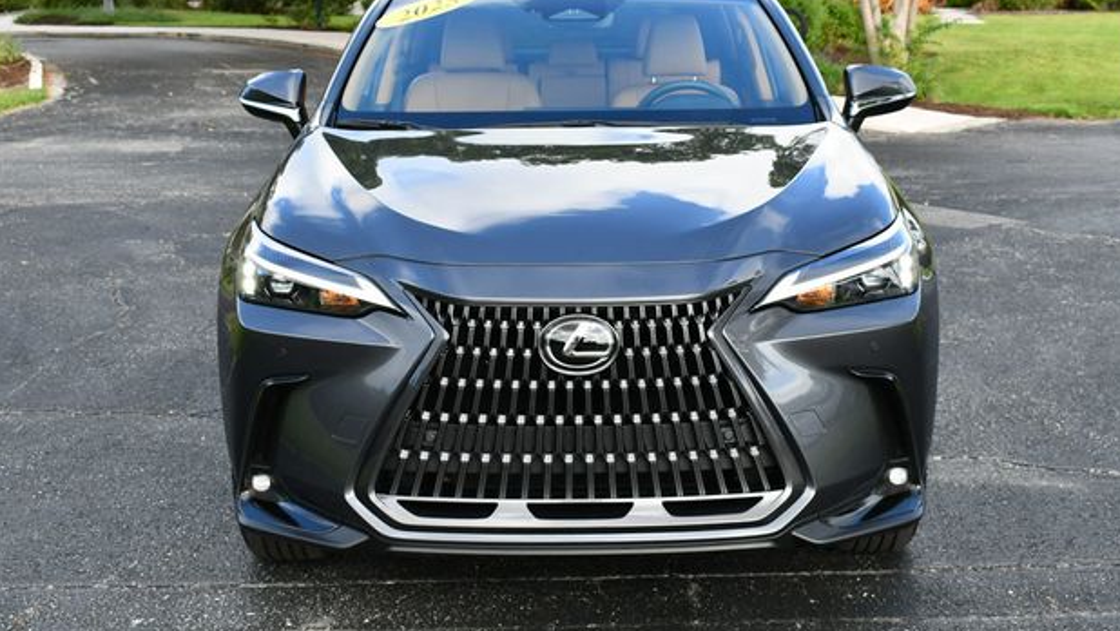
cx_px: 564
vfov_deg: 19.1
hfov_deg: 33.3
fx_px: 1871
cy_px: 286
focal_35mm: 63
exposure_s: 1/250
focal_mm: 29
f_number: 5.6
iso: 250
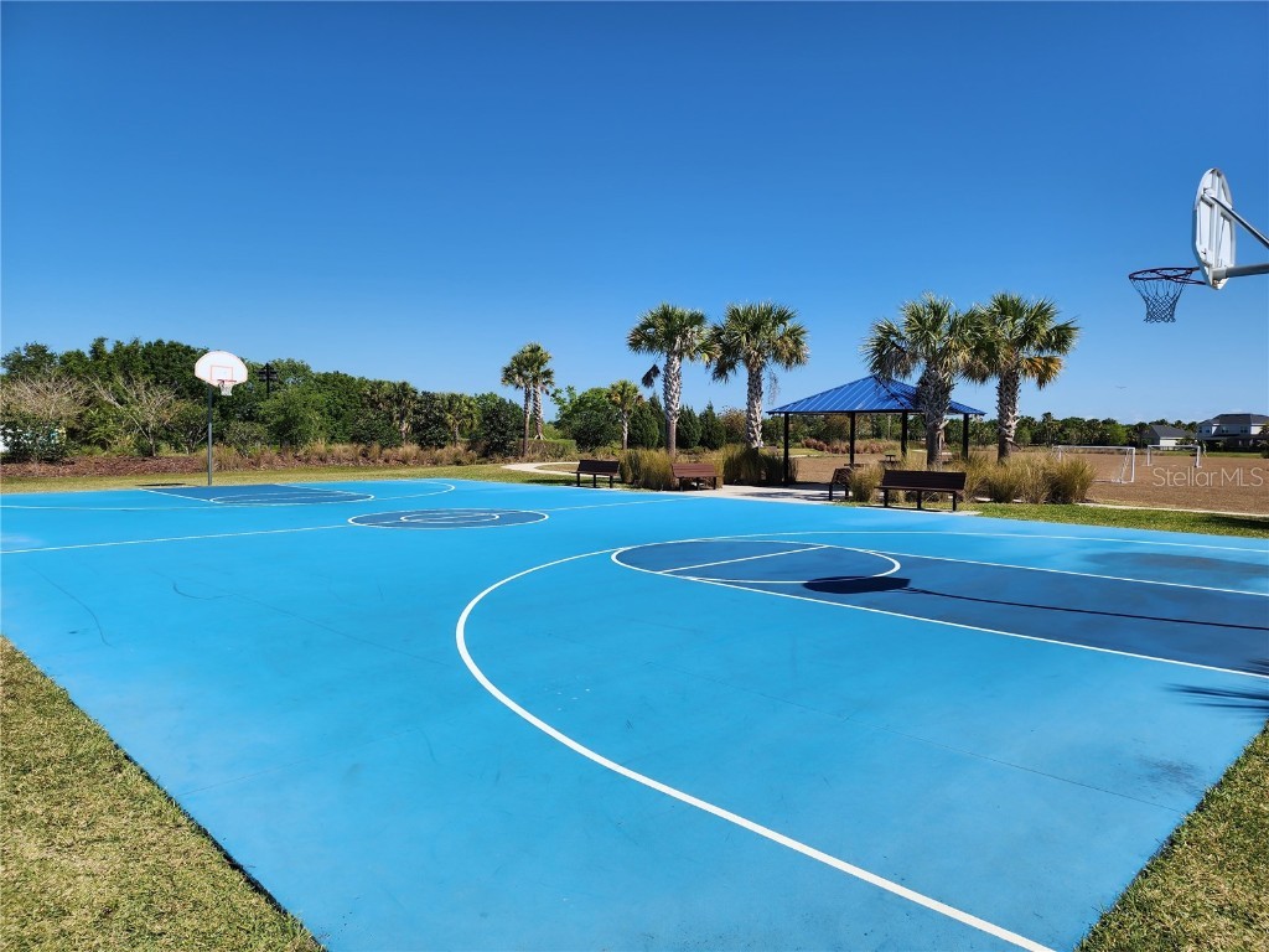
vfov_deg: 58.9
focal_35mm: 23
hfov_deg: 73.9
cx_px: 634
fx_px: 843
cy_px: 476
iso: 12
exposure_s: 1/1563
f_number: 1.8
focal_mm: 6.4
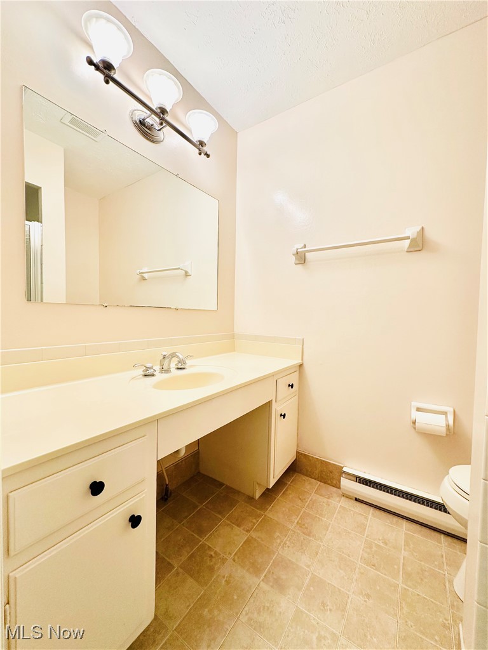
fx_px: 263
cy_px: 325
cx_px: 244
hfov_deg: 85.7
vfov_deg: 102.1
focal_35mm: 14
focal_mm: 2.22
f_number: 2.2
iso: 100
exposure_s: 1/60
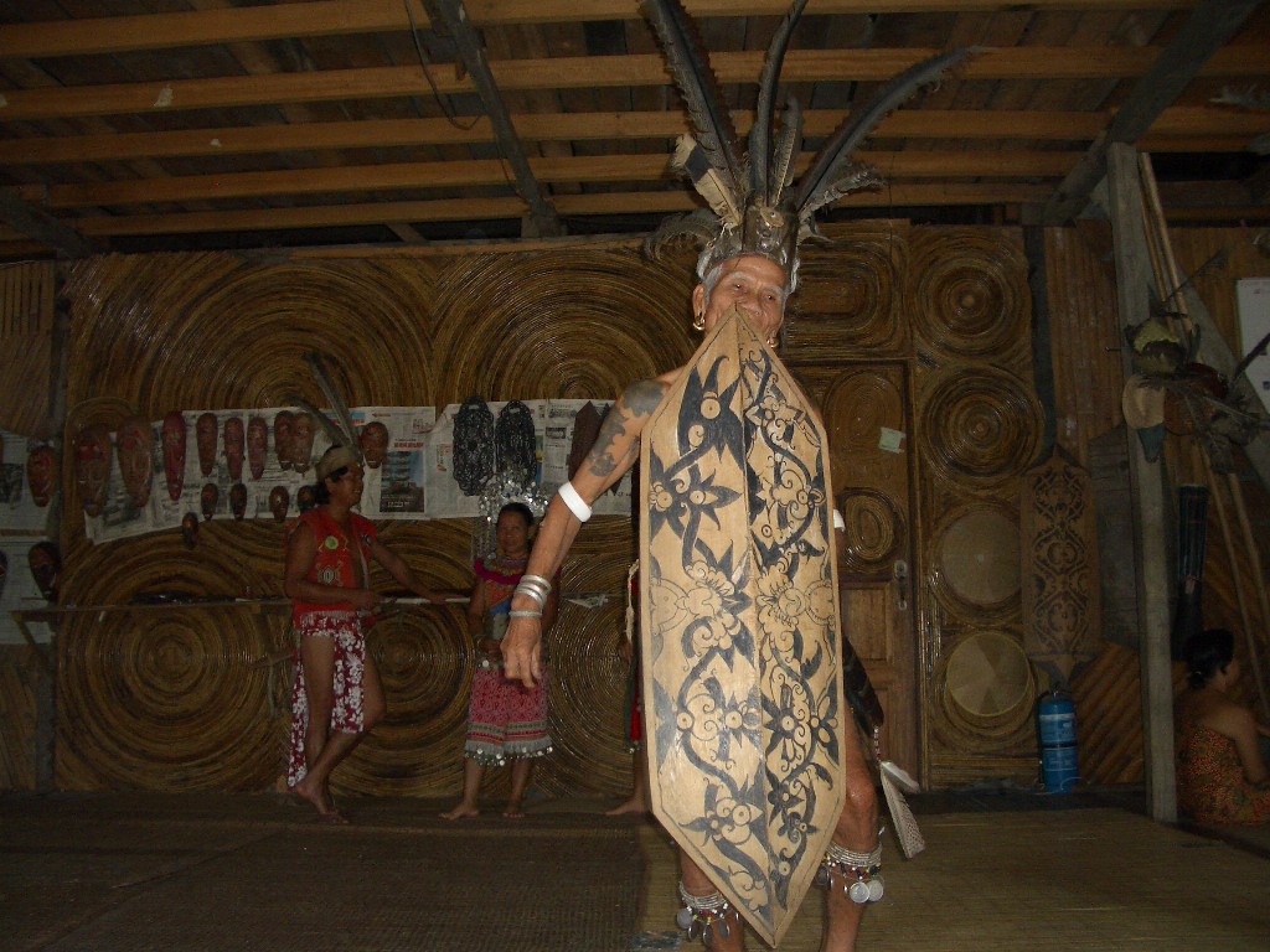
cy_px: 476
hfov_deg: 52.6
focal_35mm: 35
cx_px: 635
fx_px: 1284
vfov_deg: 40.7
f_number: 2.6
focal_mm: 5.8
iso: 100
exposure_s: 1/60
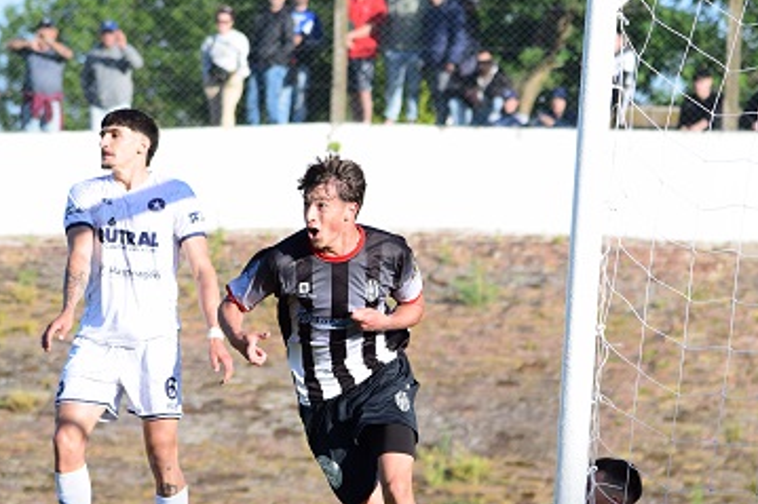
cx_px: 363
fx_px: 7913
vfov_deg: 3.7
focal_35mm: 376
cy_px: 283
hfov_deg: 5.5
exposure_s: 1/1000
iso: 320
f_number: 4.8
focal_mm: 150
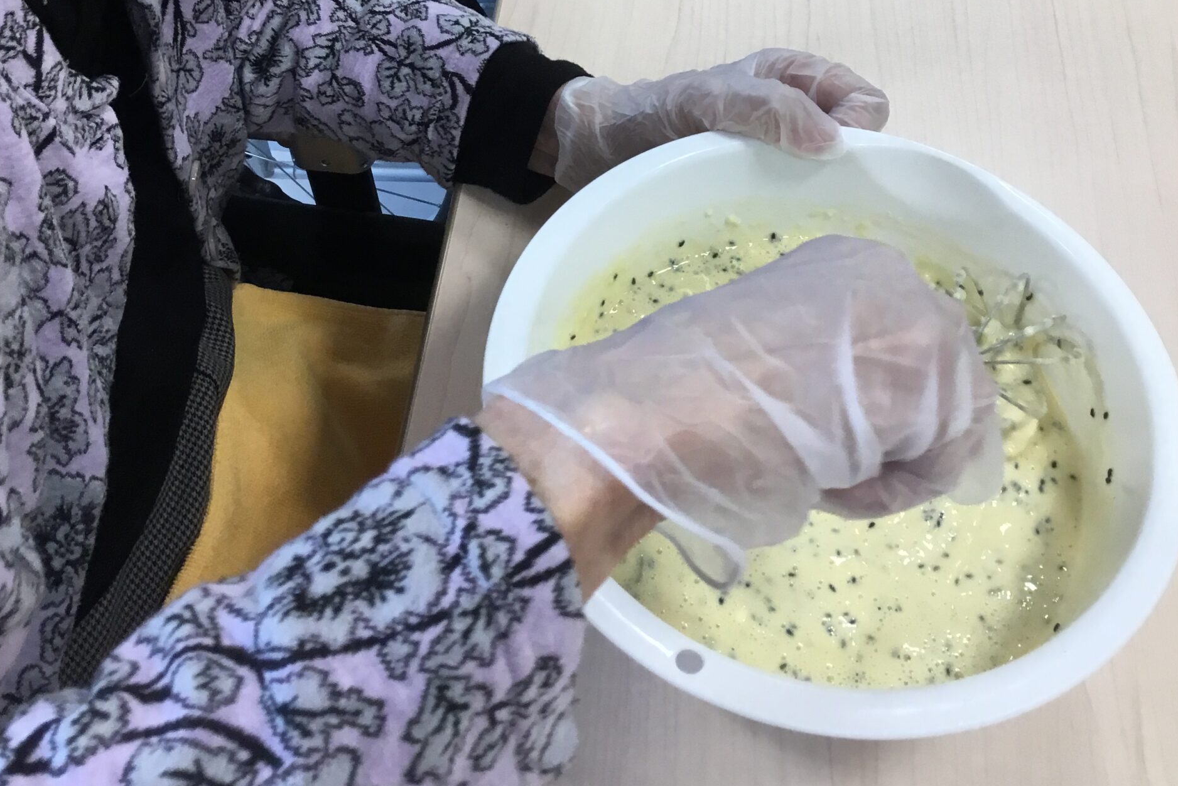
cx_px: 588
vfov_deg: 29.3
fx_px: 1440
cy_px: 84
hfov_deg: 44.5
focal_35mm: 44
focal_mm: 3.3
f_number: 2.4
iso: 32
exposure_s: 1/30
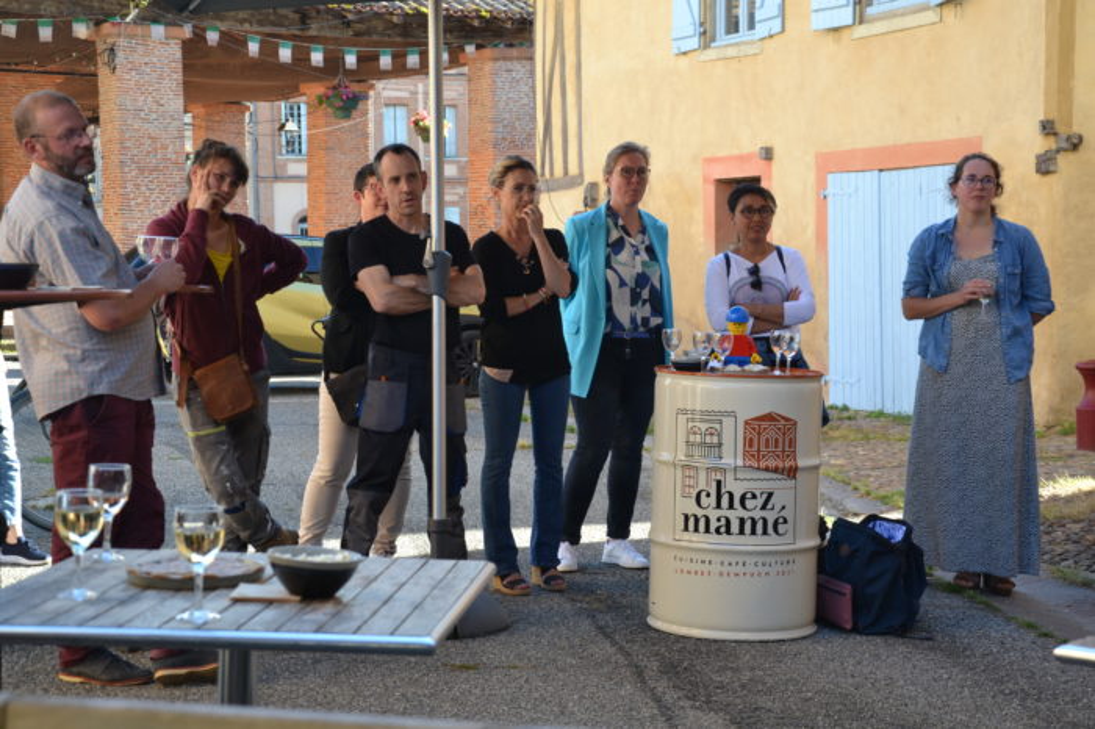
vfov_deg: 21.5
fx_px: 1915
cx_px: 548
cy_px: 364
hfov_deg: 31.9
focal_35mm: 63
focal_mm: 42
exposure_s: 1/125
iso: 250
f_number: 5.6
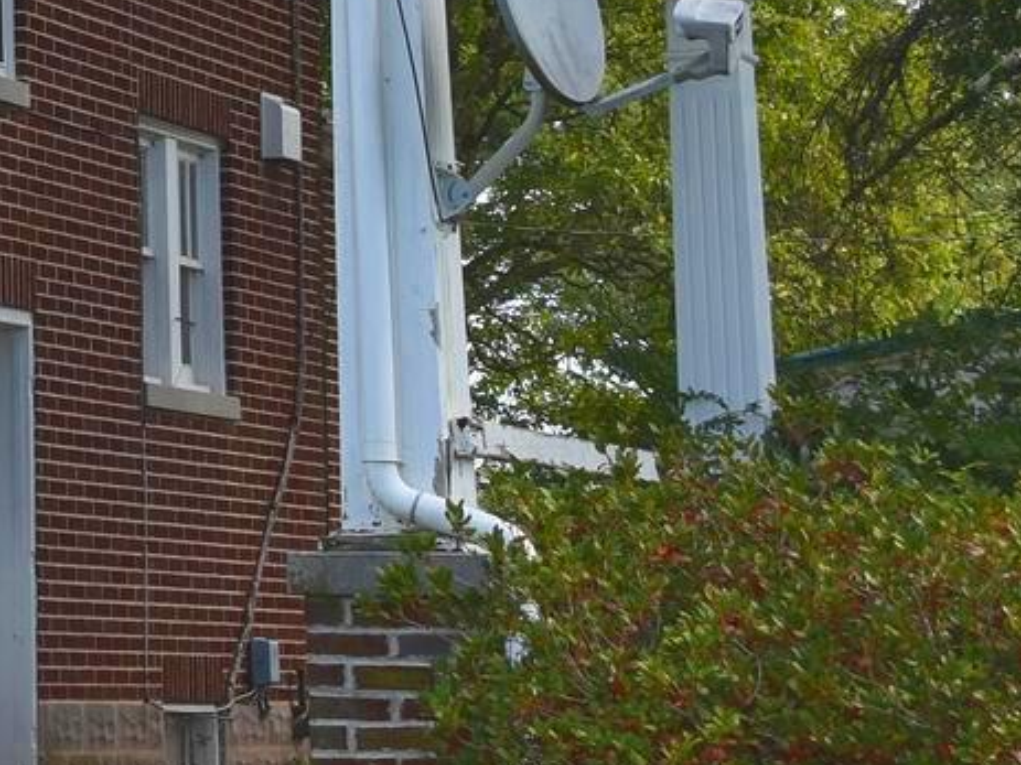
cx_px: -975
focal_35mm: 166
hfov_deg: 10.9
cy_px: -116
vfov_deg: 8.8
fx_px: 4895
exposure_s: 1/250
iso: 100
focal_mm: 26
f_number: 7.1
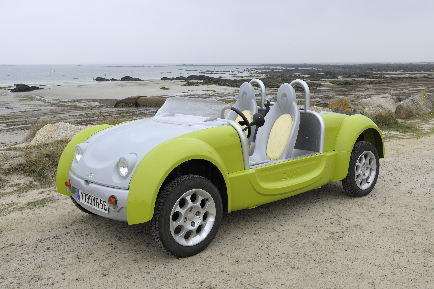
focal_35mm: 32
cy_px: 144
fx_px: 386
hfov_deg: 58.7
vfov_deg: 41.1
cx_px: 217
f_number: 8
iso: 200
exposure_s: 1/100
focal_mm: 32
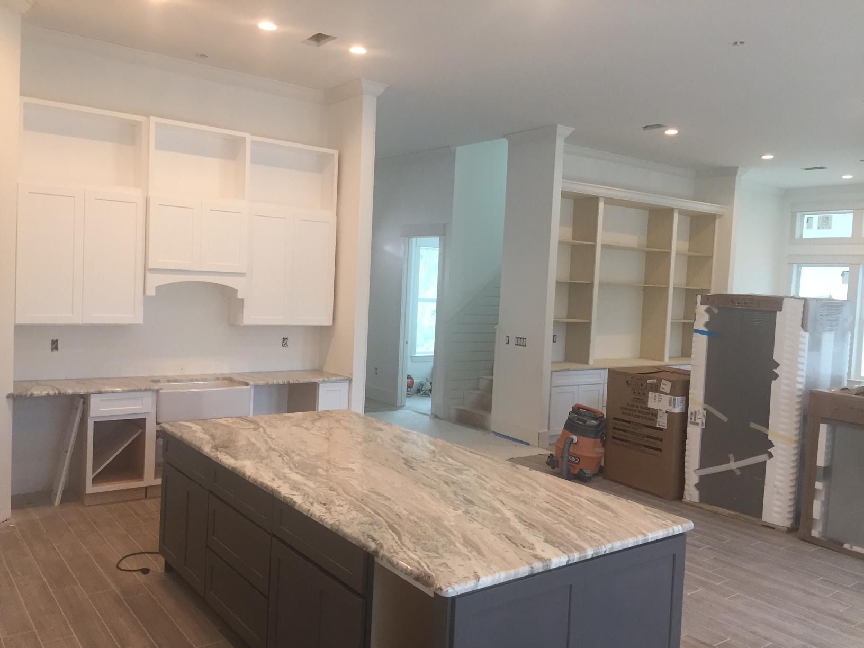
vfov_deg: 48.2
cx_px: 432
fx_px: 724
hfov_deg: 61.7
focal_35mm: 29
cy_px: 324
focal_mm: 4.15
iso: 40
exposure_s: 1/30
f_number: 2.2
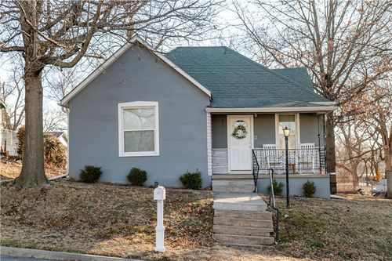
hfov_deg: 41.1
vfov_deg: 28.1
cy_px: 130
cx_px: 196
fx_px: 522
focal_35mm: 48
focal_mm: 48
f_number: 4.5
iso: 100
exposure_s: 1/400
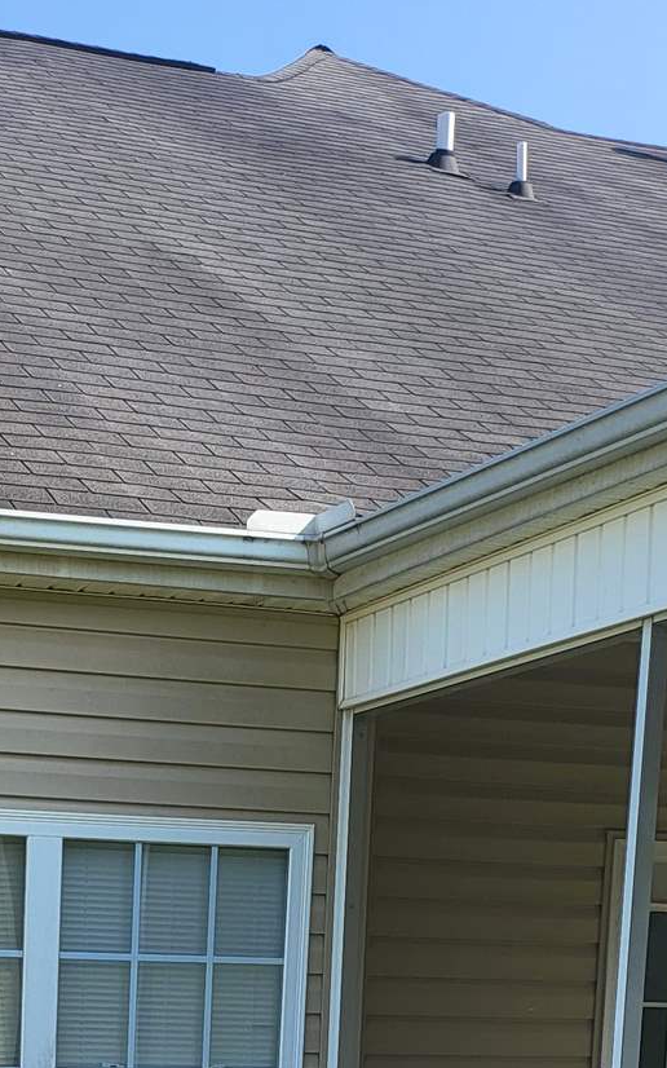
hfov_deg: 17.6
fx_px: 2066
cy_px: 1258
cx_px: -109
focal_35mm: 71
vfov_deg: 26.1
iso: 40
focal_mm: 5
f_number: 1.8
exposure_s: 1/1279
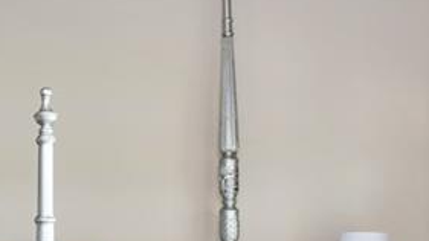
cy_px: 217
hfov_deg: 28.3
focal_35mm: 65
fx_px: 739
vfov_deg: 18.2
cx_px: -81
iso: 400
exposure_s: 1/1.25
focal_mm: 17
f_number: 6.3
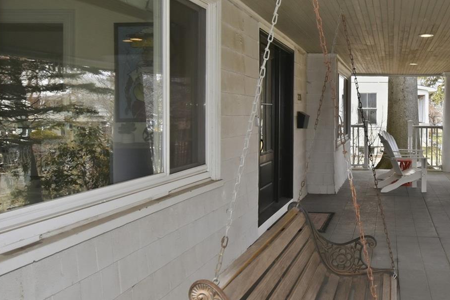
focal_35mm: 34
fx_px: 425
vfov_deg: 38.4
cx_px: 362
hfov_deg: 52.1
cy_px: 99
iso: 125
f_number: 5.6
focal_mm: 10
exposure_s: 1/125
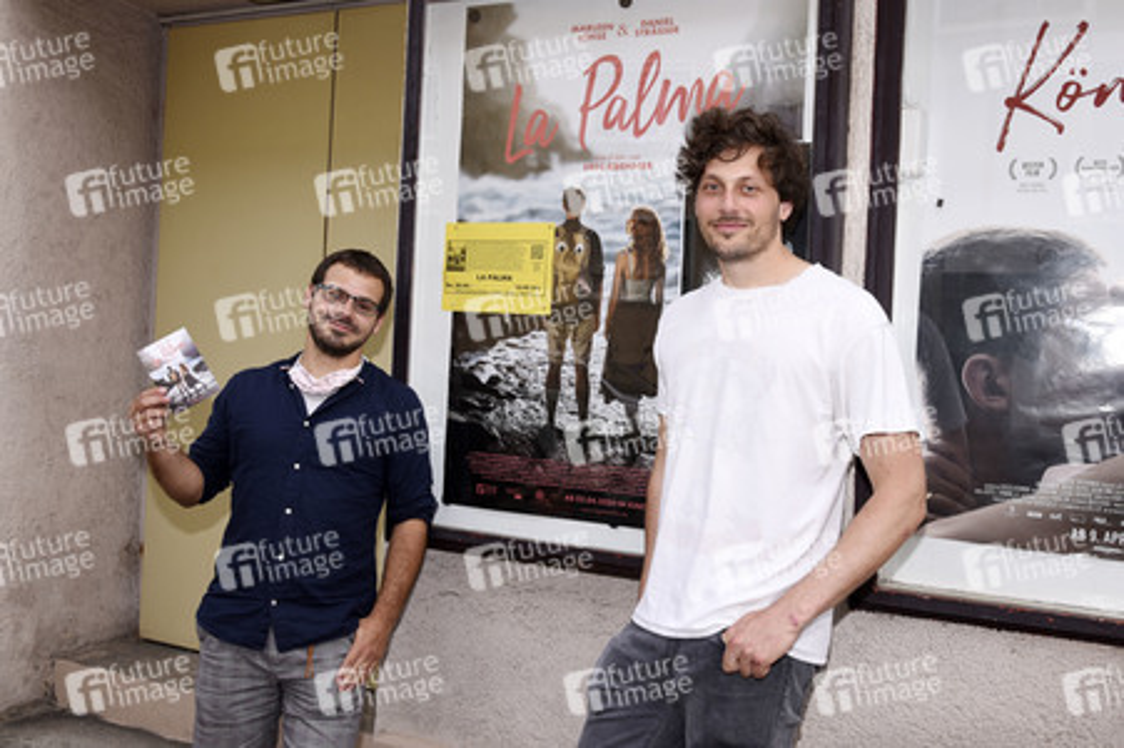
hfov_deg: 60.3
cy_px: 374
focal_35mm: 31
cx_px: 562
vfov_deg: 42.3
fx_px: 967
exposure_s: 1/160
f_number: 8
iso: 400
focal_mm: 31
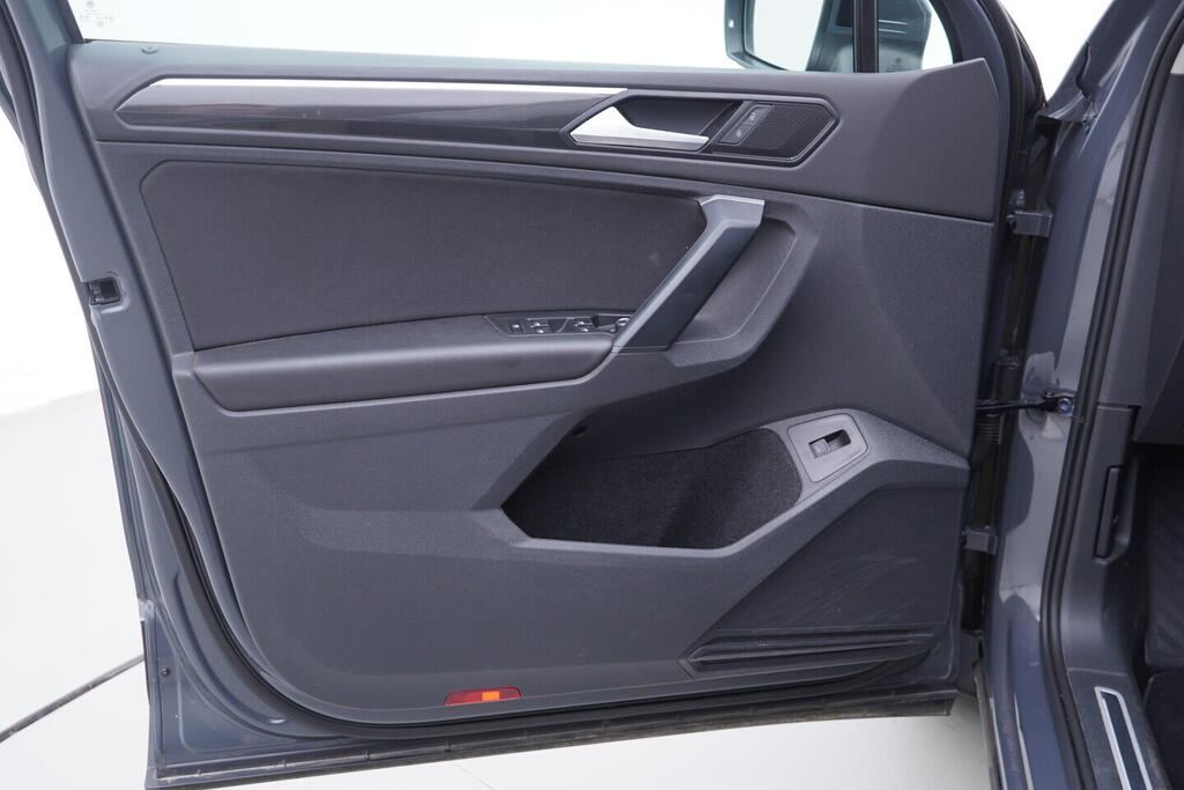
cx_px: 592
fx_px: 1184
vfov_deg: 36.9
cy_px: 395
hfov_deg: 53.1
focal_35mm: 36
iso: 160
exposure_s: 1/40
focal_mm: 24
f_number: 2.8
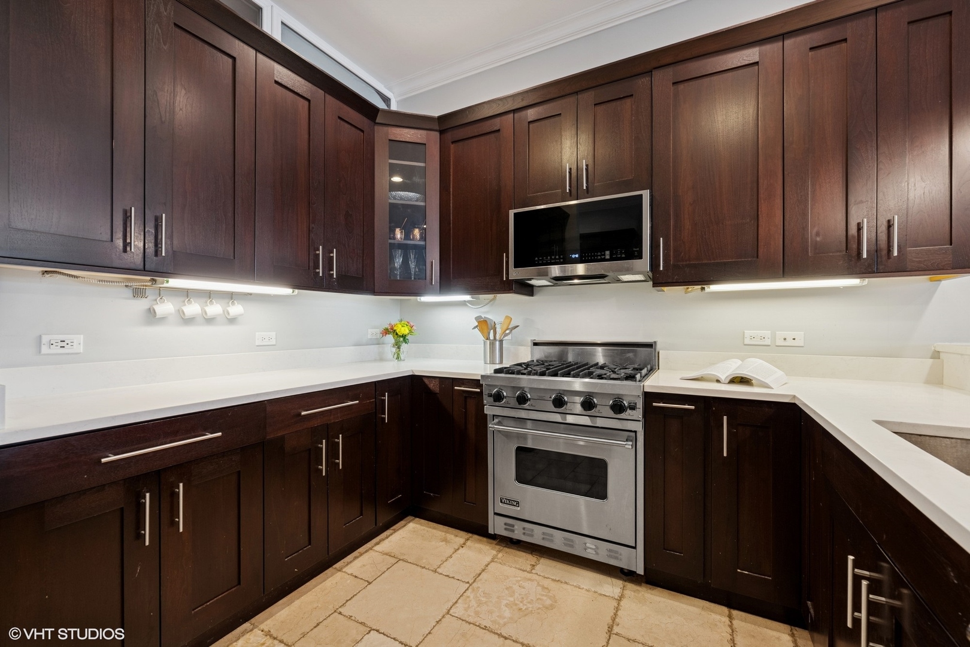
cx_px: 485
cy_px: 324
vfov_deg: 77.3
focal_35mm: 15
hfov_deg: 100.4
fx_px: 404
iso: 320
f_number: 8
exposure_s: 1/10
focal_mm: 15
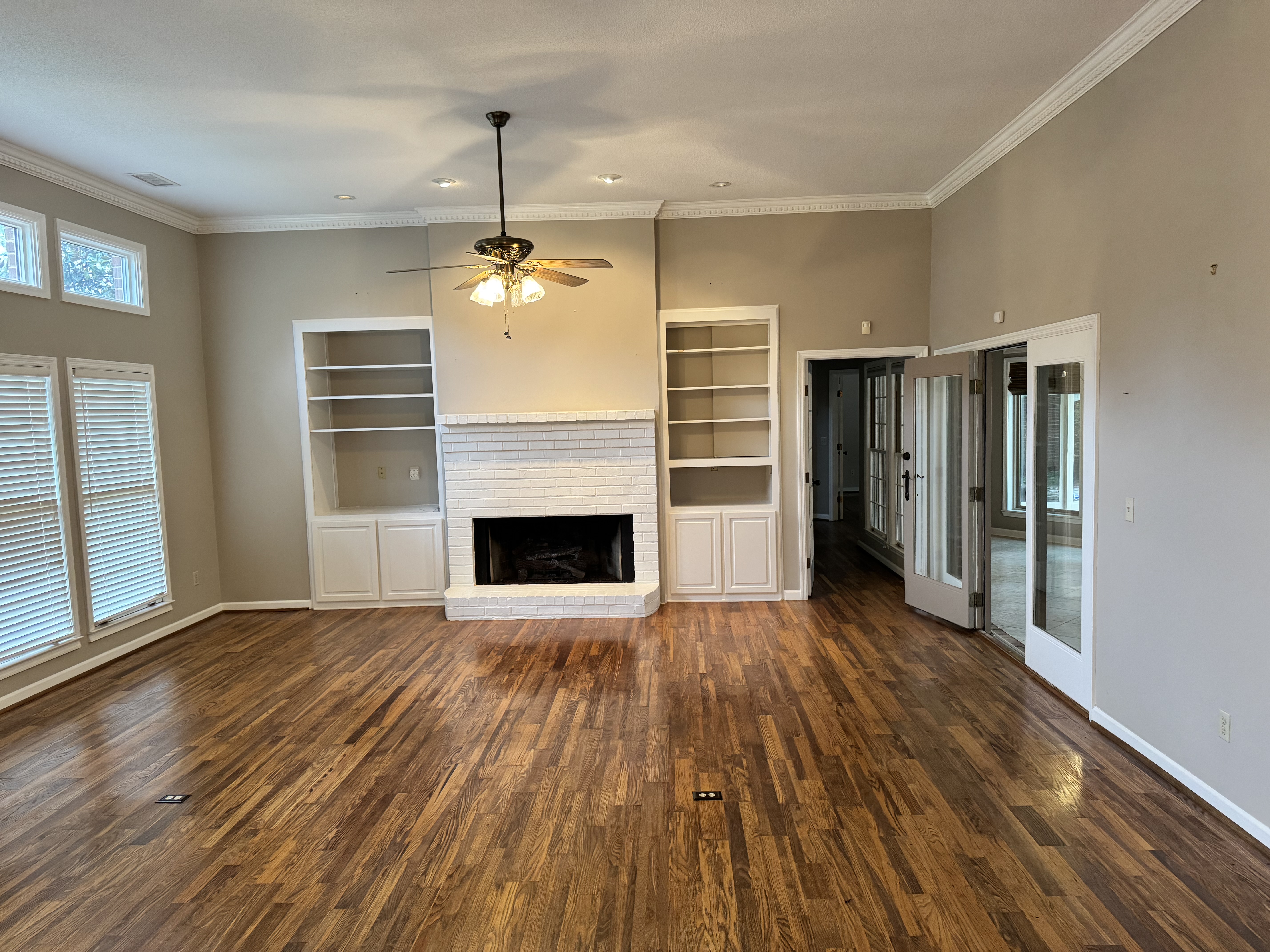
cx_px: 635
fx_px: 881
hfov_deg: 71.6
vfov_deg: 56.8
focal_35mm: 24
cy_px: 476
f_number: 1.78
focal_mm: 6.76
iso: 250
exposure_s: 1/60
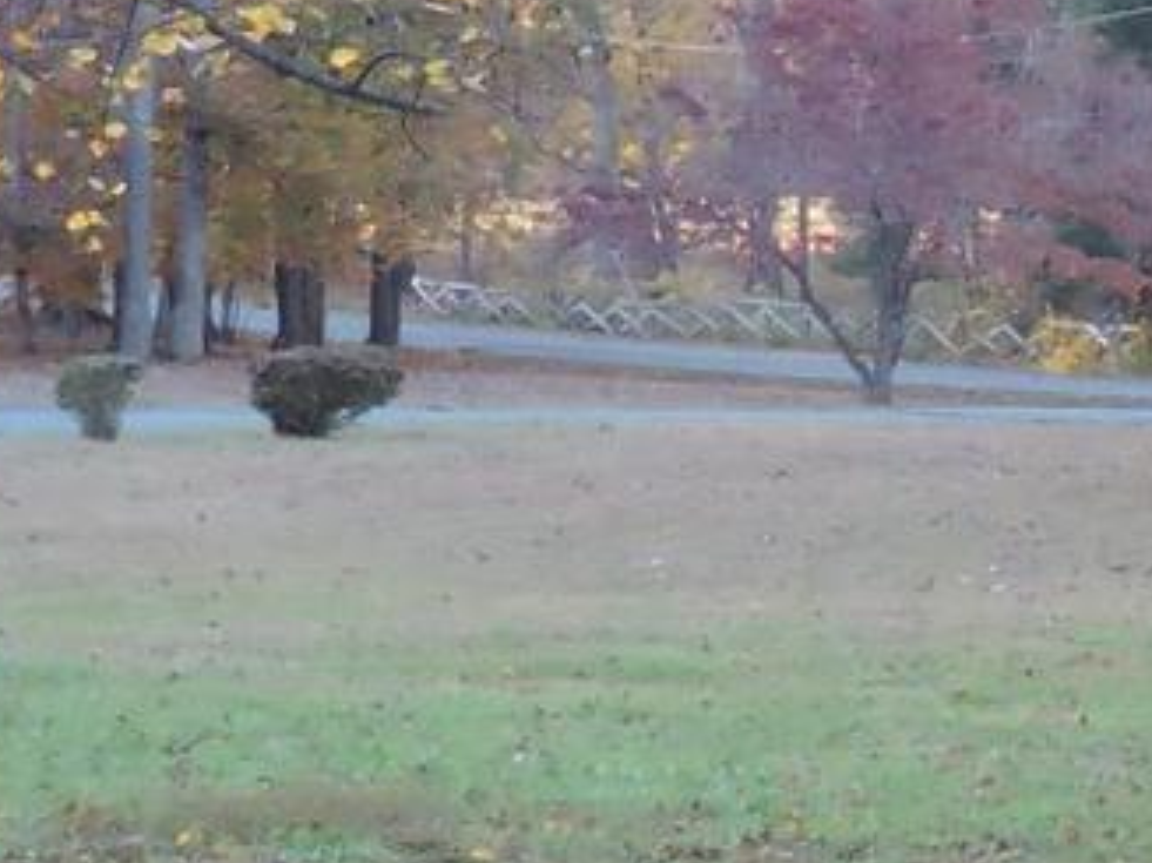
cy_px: 324
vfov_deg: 7.2
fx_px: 6886
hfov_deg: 9.0
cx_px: 2371
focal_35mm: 207
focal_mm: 8.4
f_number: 3.5
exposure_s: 1/250
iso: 800
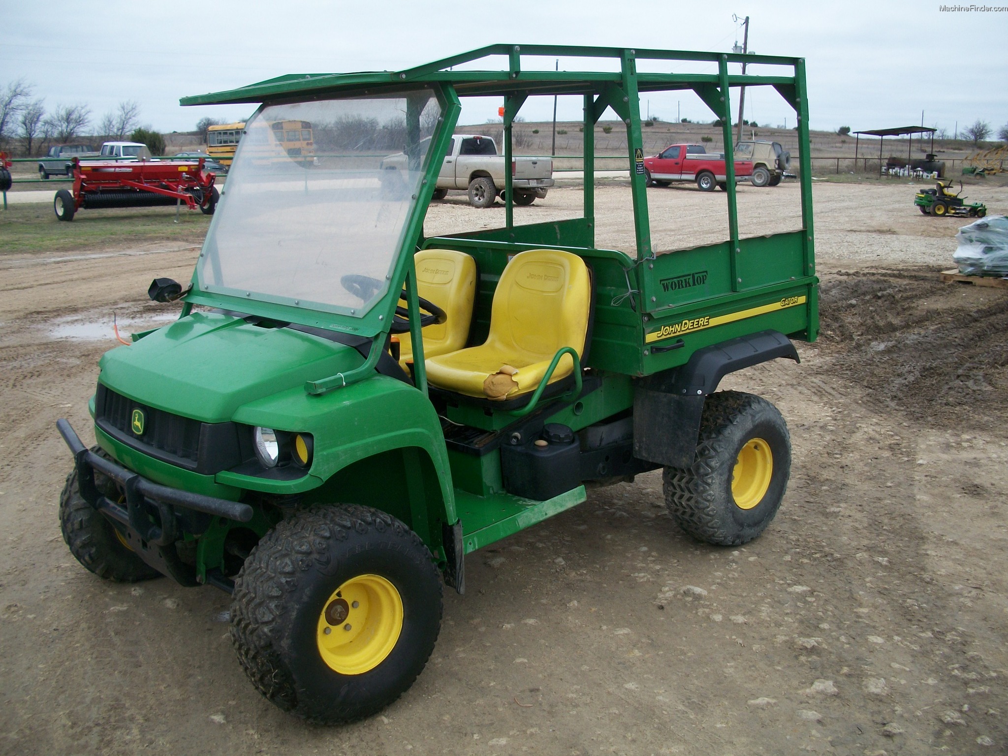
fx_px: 1019
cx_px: 504
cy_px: 378
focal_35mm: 35
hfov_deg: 52.6
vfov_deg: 40.7
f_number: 3.1
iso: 80
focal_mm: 6.3
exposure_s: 1/125
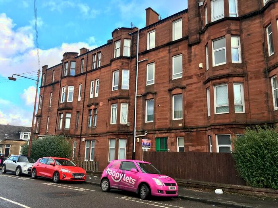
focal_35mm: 29
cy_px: 104
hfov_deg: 61.7
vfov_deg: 48.2
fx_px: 233
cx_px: 139
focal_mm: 4.15
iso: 25
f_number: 2.2
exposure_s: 1/463
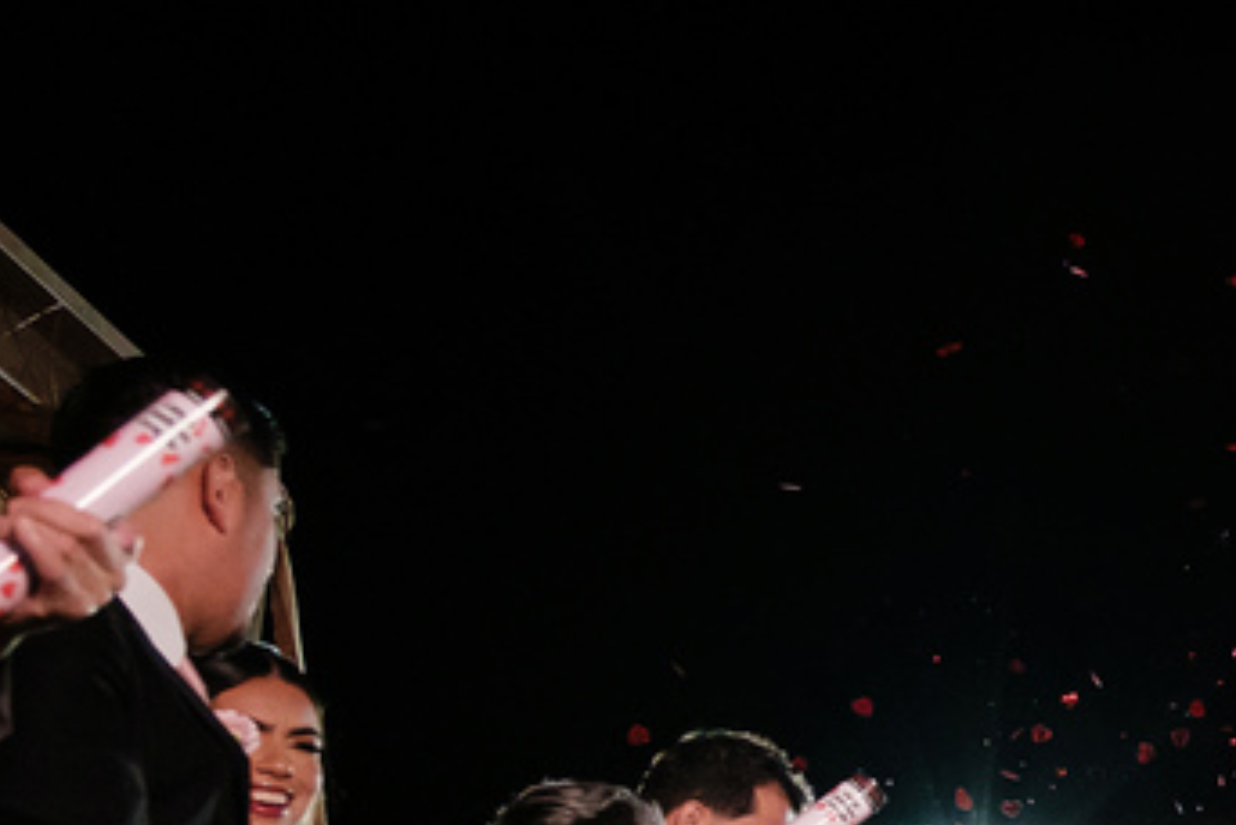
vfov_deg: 15.9
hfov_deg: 20.6
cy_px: 843
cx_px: 1870
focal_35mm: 84
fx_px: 2885
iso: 3200
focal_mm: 16
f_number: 2.8
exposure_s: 1/160
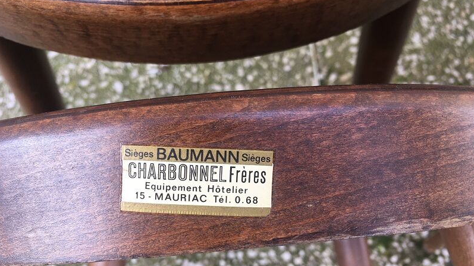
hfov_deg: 61.0
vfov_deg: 36.5
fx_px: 402
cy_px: 159
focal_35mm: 32
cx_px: 236
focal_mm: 4.15
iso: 25
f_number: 2.2
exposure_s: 1/119
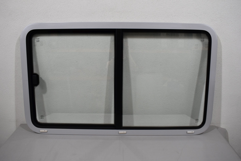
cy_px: 80
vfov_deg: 43.6
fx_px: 201
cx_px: 120
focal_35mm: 30
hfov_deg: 61.9
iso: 400
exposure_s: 1/125
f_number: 5.6
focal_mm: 20
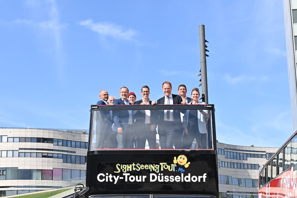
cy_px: 100
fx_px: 586
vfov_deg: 19.2
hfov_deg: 28.5
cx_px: 148
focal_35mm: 71
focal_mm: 70
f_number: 11
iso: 100
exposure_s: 1/100
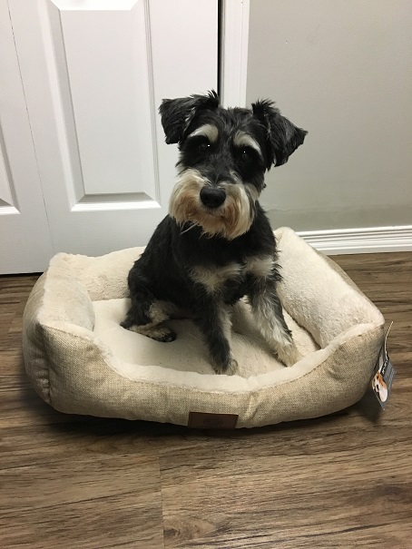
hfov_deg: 48.2
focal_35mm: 29
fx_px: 460
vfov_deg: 61.6
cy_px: 274
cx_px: 206
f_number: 2.2
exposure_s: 1/30
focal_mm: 4.15
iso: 200
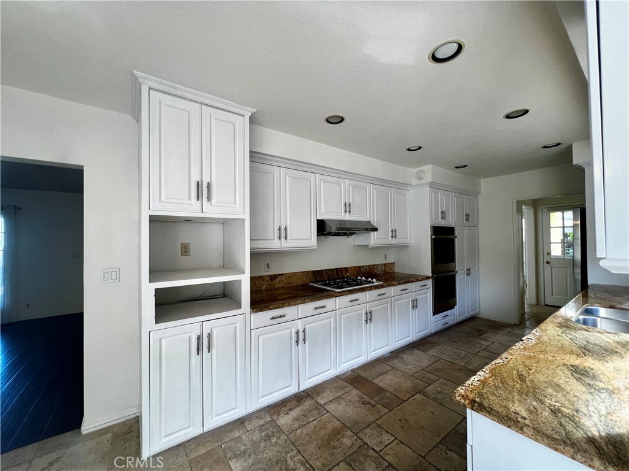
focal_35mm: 13
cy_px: 236
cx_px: 314
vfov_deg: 89.9
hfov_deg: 106.2
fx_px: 236
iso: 80
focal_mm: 1.57
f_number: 1.8
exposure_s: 1/120
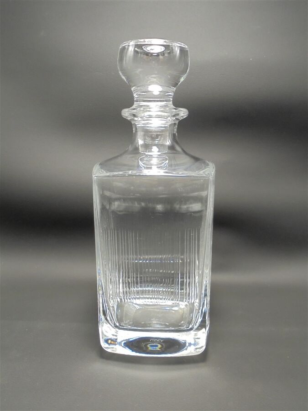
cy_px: 206
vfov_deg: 61.7
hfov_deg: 48.2
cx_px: 154
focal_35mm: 29
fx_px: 344
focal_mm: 5.3
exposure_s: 1/30
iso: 320
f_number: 3.7
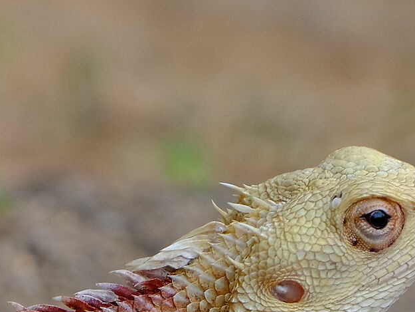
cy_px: 287
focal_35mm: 609
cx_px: -79
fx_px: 7303
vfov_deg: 2.4
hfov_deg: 3.3
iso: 1250
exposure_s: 1/480
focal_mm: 110
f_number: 6.4
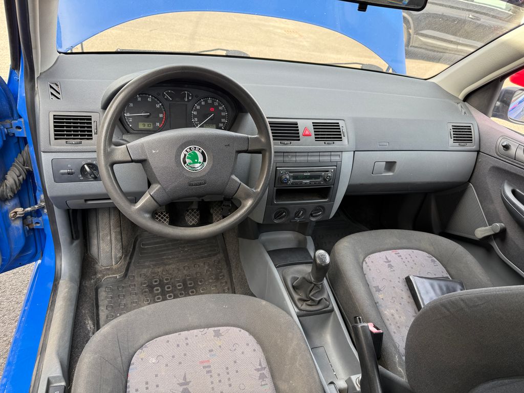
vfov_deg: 56.8
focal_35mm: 24
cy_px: 196
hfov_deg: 71.6
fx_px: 363
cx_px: 262
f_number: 1.78
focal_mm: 6.76
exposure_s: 1/158
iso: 80
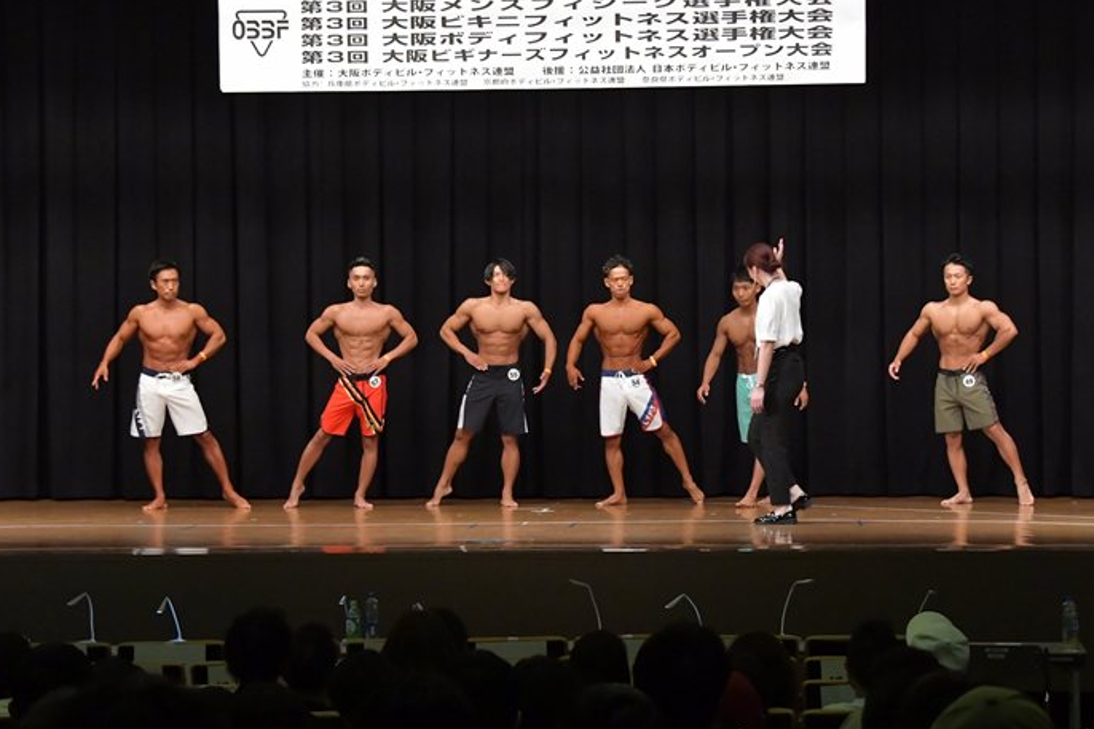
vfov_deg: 13.0
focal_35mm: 105
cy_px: 353
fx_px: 3190
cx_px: 600
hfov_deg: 19.5
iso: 6400
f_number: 5.6
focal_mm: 62
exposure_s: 1/400
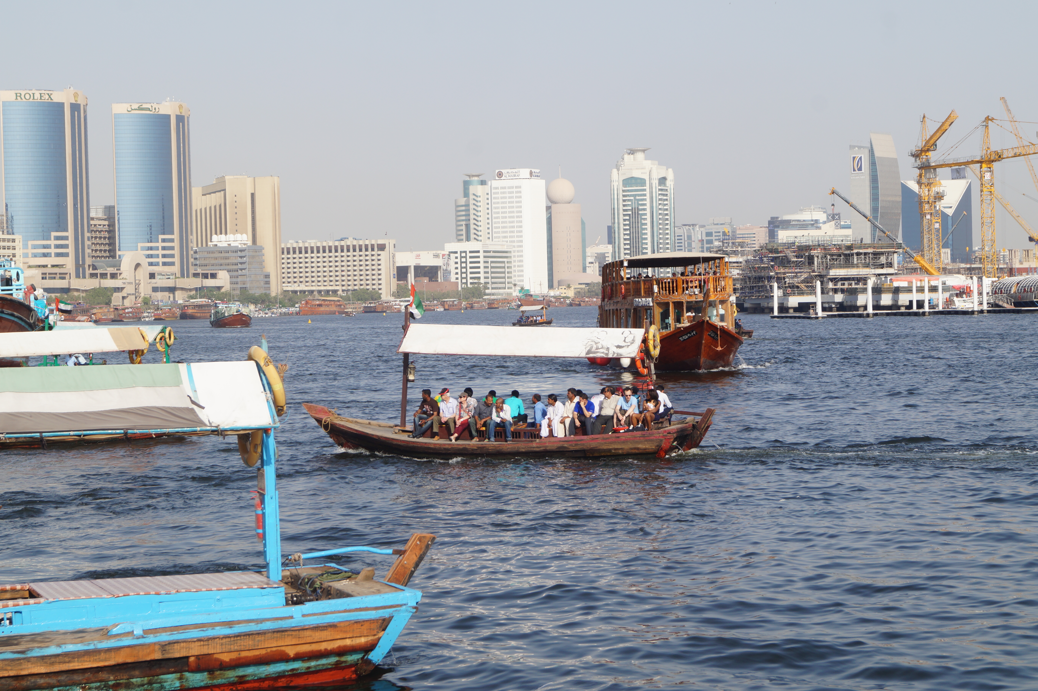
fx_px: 2377
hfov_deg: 24.6
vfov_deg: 16.5
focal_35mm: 82
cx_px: 519
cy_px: 346
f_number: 10
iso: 100
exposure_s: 1/160
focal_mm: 55
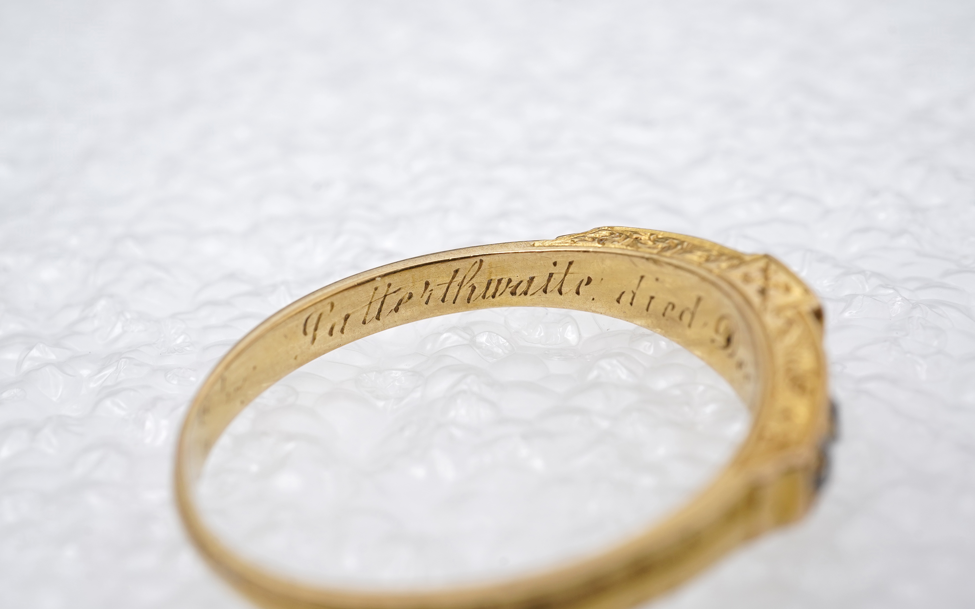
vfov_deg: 28.0
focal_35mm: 46
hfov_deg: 43.5
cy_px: 303
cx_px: 487
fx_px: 1222
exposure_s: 1/125
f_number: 20
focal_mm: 30
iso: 400
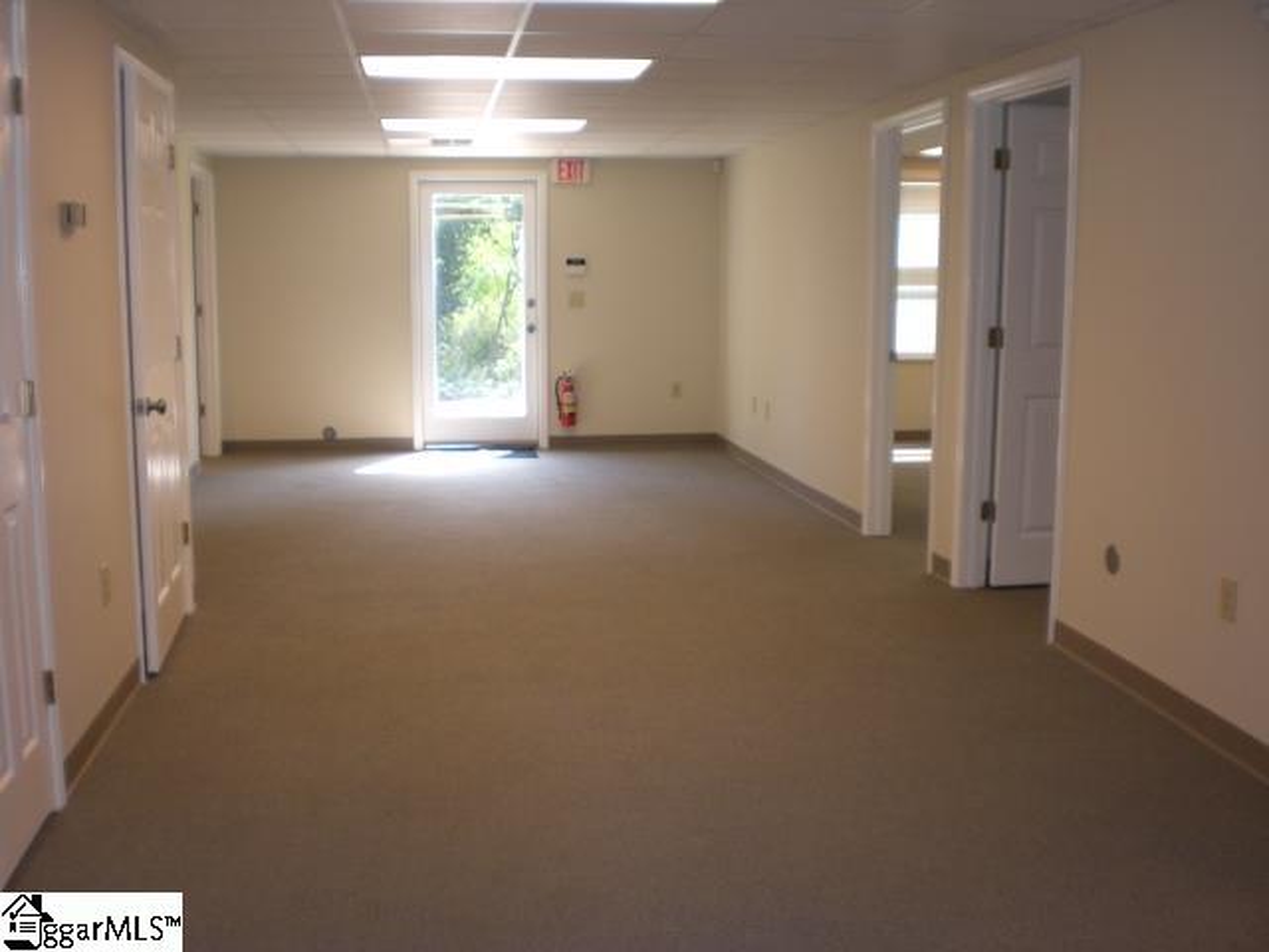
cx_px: 634
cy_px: 476
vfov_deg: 37.7
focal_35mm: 38
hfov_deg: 49.0
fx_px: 1393
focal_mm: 6.3
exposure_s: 1/100
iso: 100
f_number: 3.1
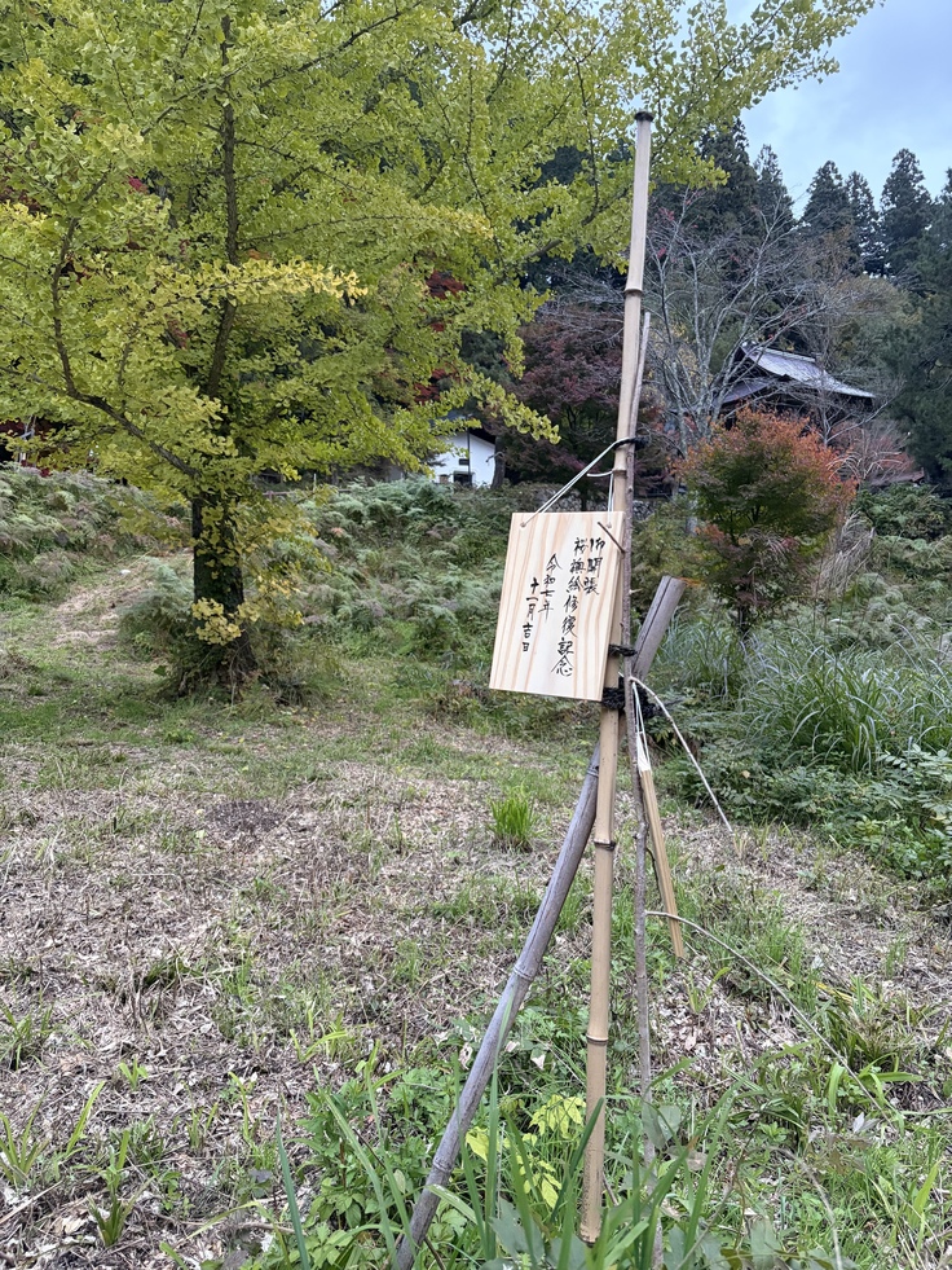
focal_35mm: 26
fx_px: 953
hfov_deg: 53.1
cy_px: 635
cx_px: 476
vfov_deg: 67.3
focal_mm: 5.96
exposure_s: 1/60
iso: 400
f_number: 1.6
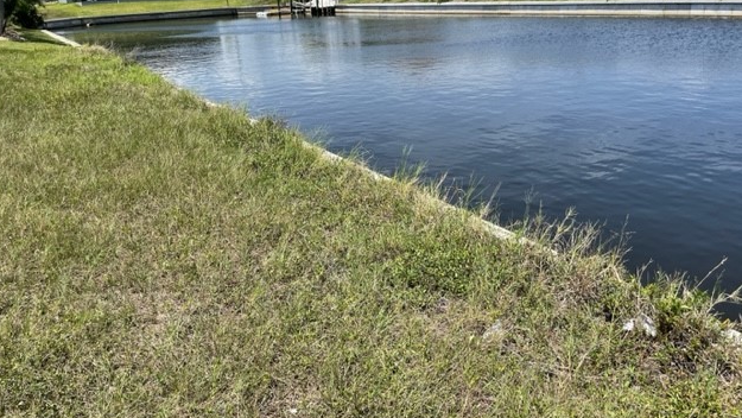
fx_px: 571
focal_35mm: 29
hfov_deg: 66.0
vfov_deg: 40.0
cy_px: 166
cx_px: 368
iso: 32
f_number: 1.6
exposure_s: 1/3205
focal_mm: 4.2
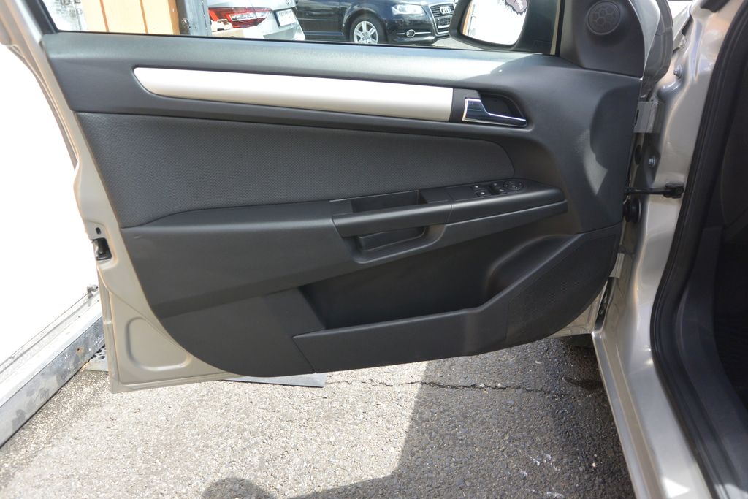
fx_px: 561
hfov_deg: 67.4
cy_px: 250
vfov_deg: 47.9
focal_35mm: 27
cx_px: 374
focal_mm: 10
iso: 160
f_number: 3.5
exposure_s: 1/400
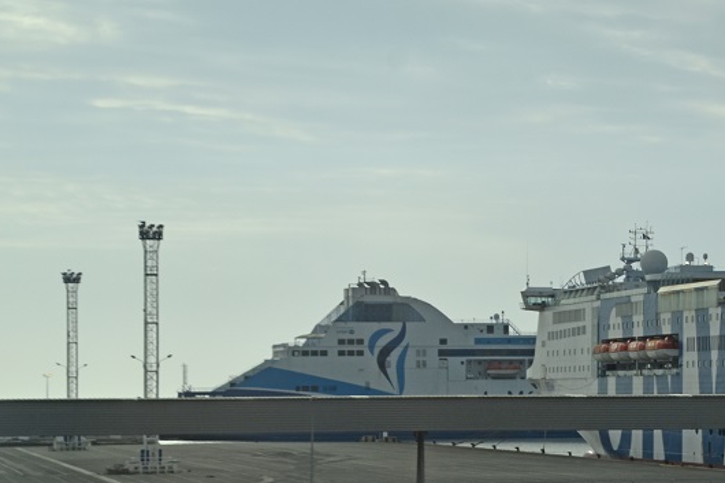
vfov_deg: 9.5
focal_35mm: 145
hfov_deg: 14.0
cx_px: 637
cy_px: 290
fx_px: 2919
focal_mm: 50
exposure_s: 1/250
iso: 250
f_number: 8
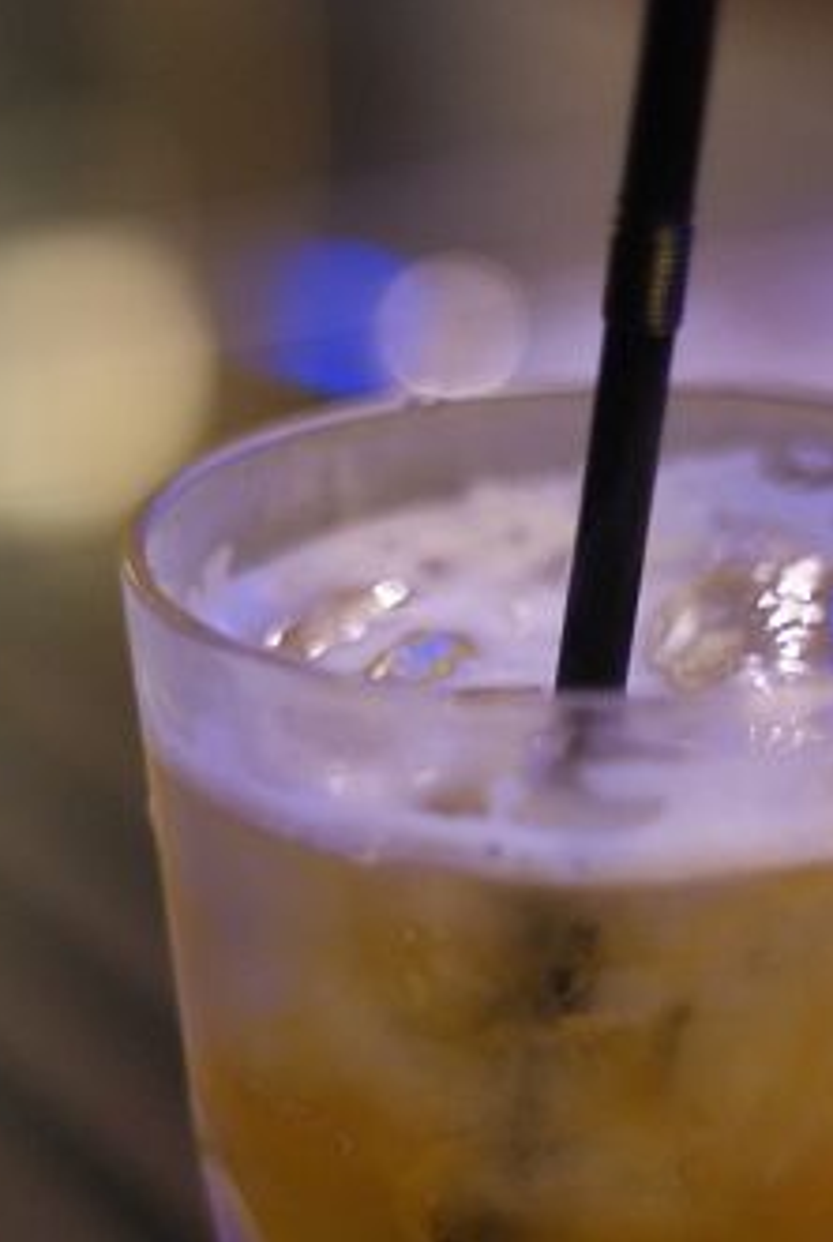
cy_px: 690
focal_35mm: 136
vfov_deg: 15.0
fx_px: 4700
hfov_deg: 10.1
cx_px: 574
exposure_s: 1/25
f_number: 1.7
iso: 800
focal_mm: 50
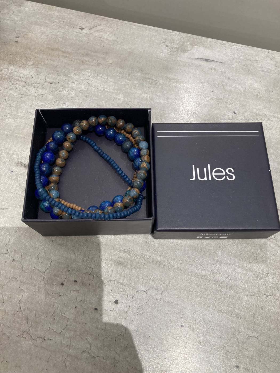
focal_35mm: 28
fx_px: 302
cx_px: 140
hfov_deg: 49.7
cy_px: 186
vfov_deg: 63.4
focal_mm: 3.99
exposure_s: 1/50
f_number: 1.8
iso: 80
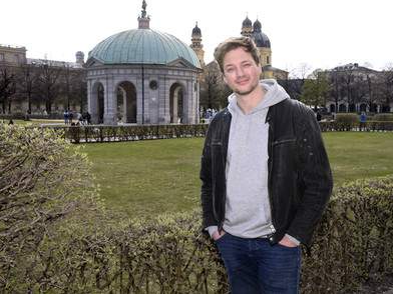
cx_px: 210
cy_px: 145
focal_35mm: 42
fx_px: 477
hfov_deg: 44.8
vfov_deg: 34.3
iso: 800
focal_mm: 38
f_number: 11
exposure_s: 1/160
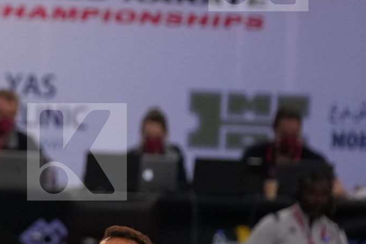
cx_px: -104
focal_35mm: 634
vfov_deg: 2.2
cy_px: 152
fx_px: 6445
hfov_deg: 3.2
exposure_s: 1/1000
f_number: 2.8
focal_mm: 161
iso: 1600
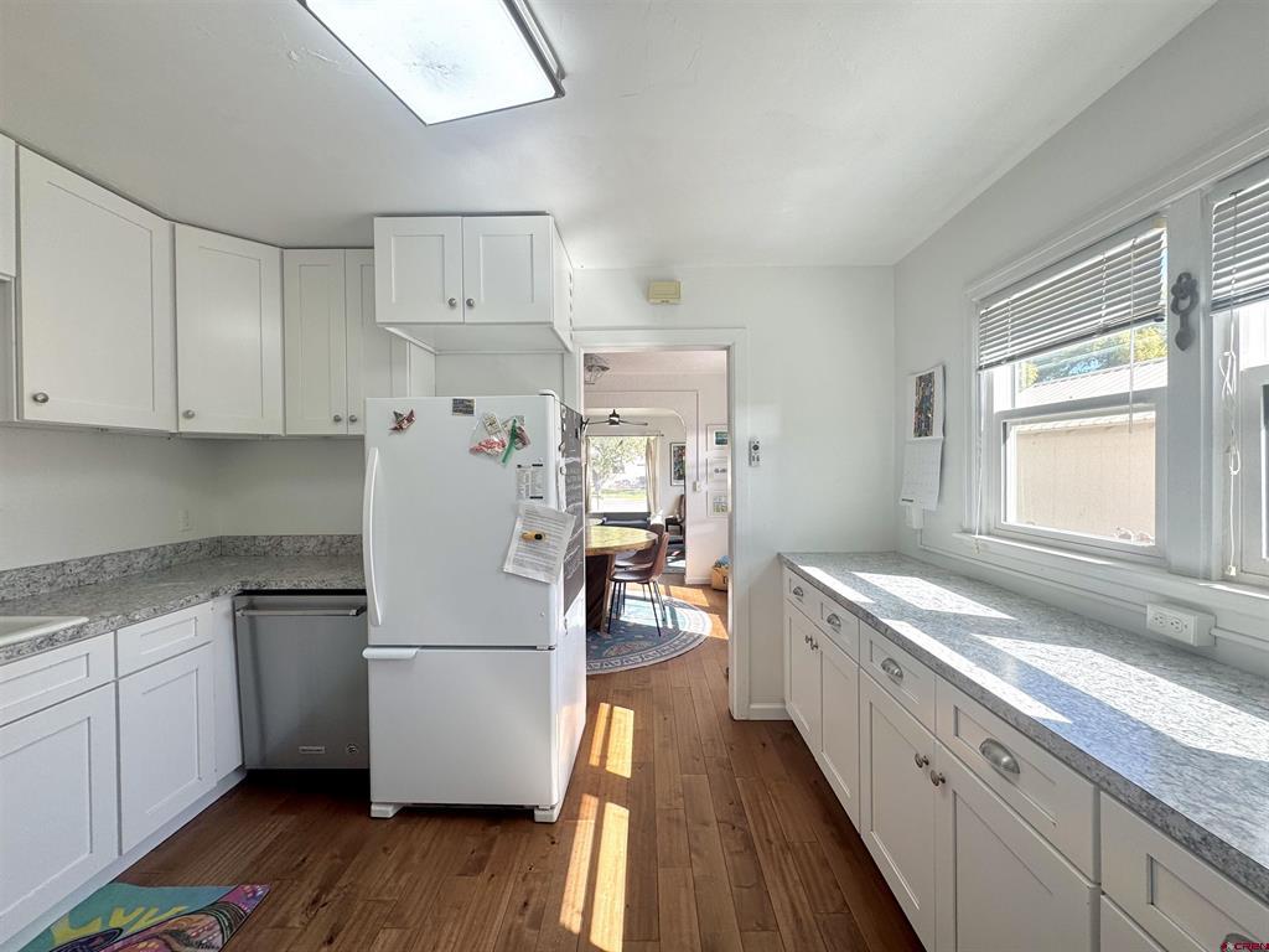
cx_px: 634
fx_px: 513
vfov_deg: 85.7
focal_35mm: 14
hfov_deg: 102.1
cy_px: 476
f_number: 2.2
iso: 40
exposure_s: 1/150
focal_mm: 2.22
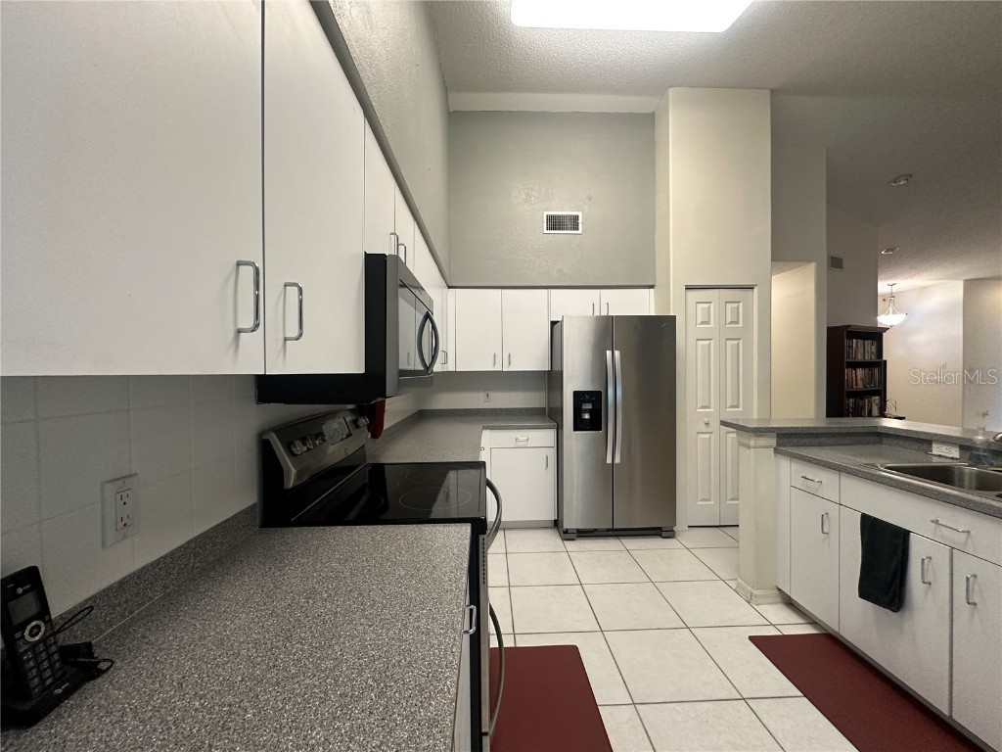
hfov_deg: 102.1
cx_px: 501
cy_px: 376
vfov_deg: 85.7
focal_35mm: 14
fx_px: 405
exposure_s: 1/60
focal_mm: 2.22
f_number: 2.2
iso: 250
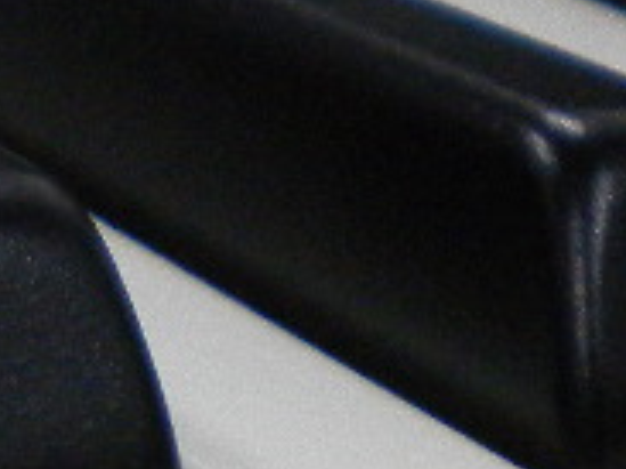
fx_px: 4157
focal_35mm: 230
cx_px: -82
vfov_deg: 6.3
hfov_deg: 8.5
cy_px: 832
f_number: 3.5
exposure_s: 1/60
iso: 369
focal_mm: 7.4
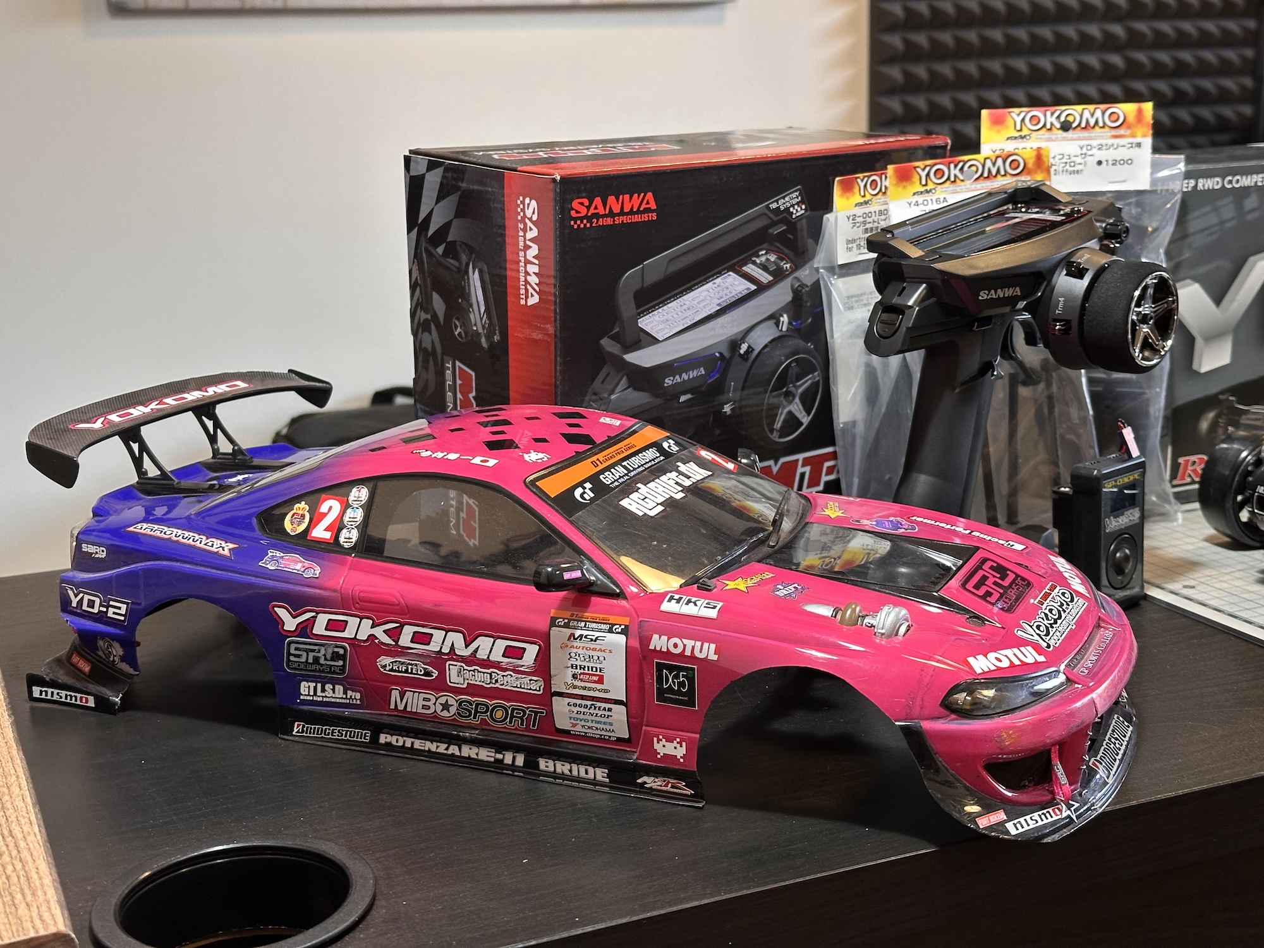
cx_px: 632
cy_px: 474
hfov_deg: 39.7
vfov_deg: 30.3
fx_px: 1753
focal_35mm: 48
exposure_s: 1/50
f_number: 1.78
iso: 160
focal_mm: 6.86
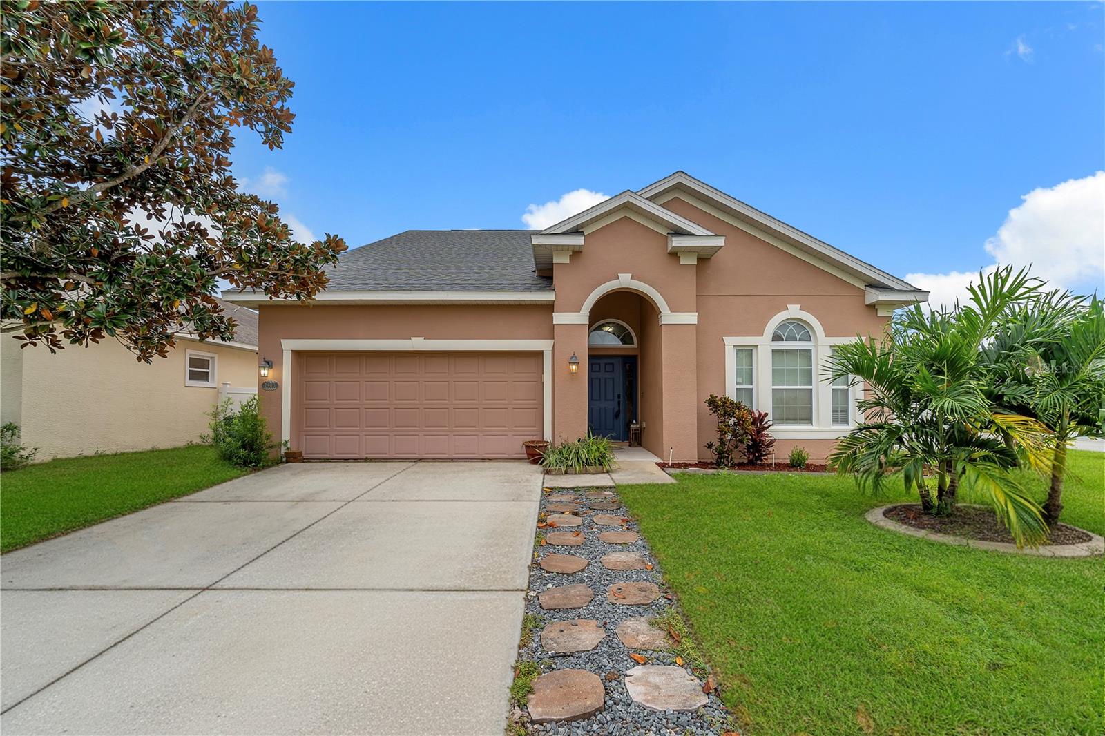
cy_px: 368
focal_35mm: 14
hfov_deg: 104.3
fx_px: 430
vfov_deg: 81.2
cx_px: 552
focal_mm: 14
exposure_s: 1/80
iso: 100
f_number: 5.6
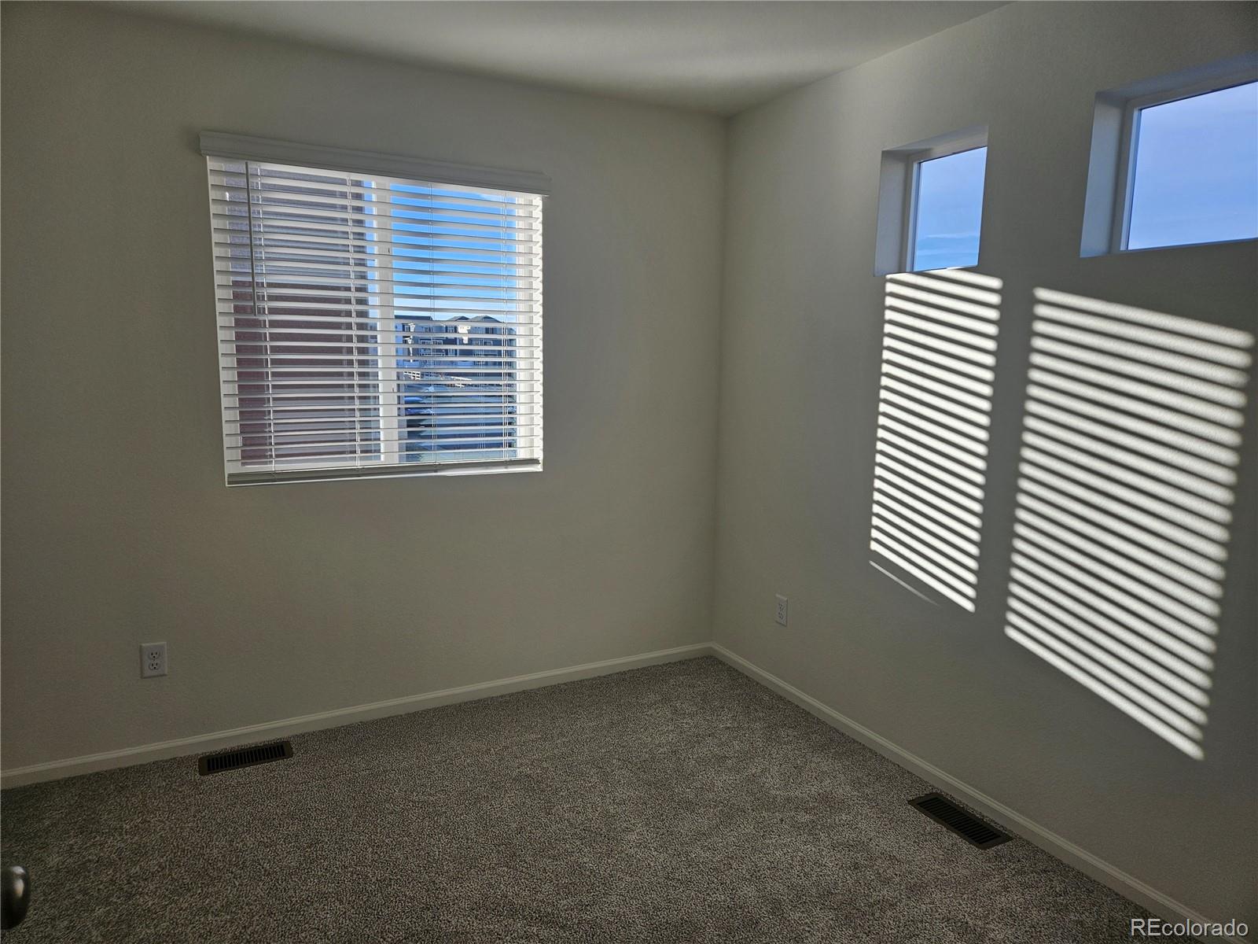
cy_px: 472
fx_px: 836
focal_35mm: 23
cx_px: 629
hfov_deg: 73.9
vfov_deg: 58.9
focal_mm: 5.4
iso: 25
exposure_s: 1/481
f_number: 1.8
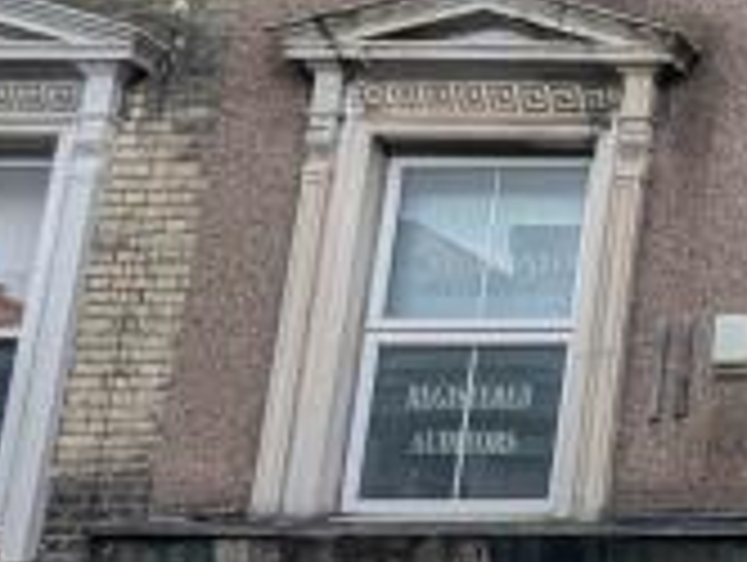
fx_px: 1729
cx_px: 1660
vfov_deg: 17.9
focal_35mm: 80
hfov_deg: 16.0
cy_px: 591
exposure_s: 1/1272
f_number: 2.2
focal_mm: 1.95
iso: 44
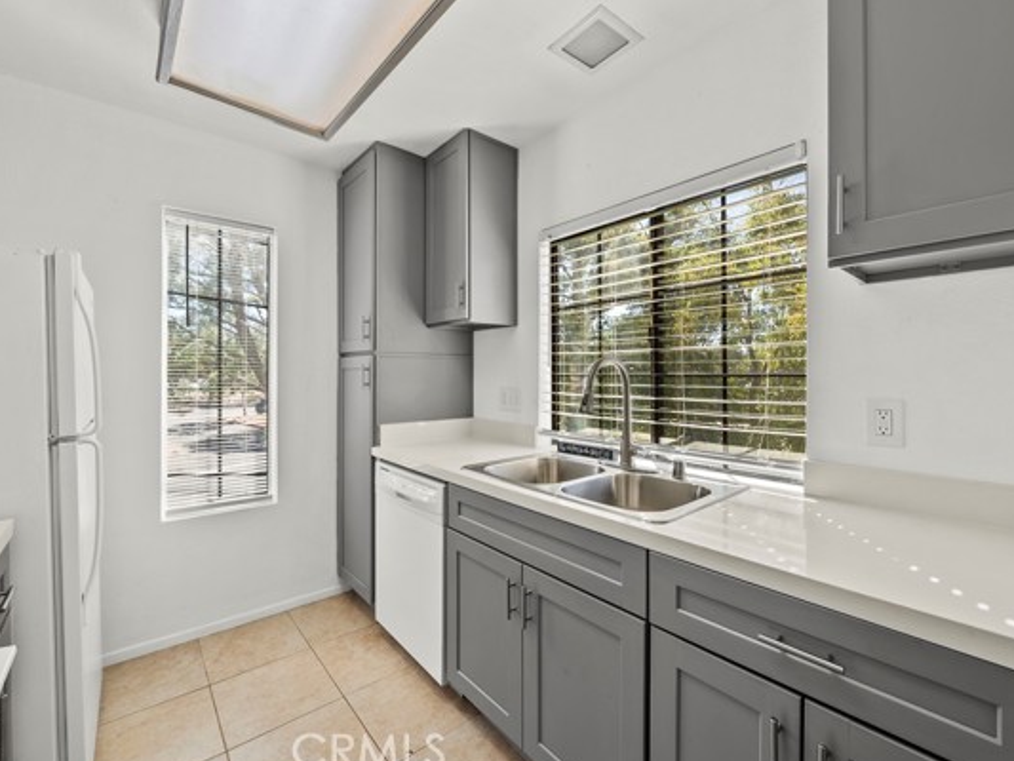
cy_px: 372
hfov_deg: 98.1
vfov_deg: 81.8
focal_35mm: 15
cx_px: 491
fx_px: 439
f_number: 9
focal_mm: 13
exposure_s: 1/13
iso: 250
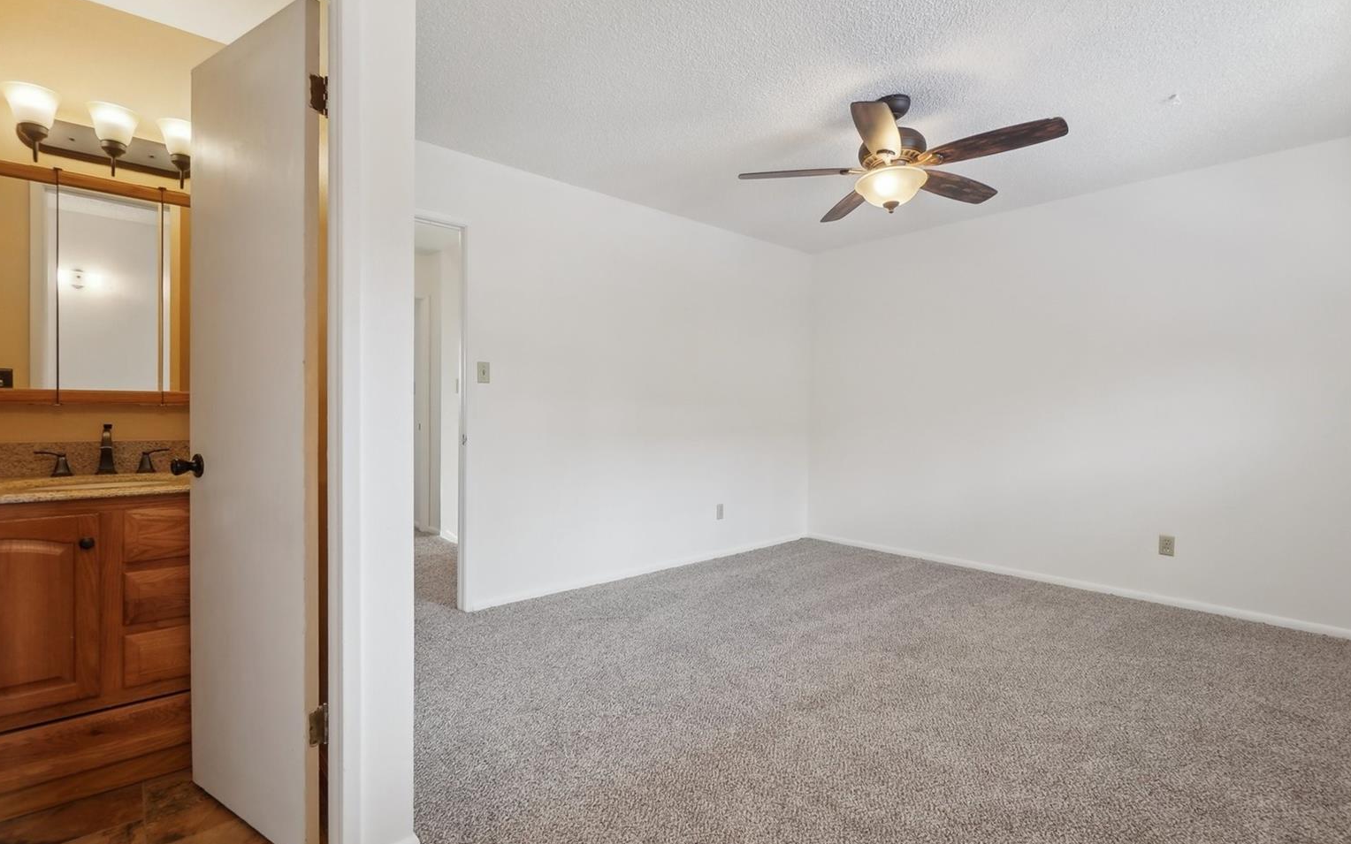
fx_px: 589
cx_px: 684
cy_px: 423
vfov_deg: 71.3
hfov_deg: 97.8
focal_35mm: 16
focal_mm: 10
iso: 400
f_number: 8
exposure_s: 1/30
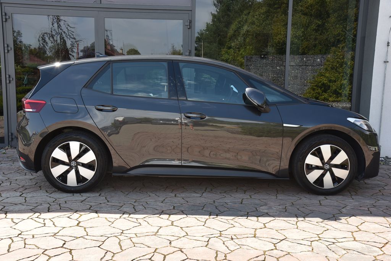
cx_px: 196
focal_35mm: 44
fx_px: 478
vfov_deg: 30.6
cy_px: 130
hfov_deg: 44.5
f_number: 8
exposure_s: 1/250
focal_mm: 44
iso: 500
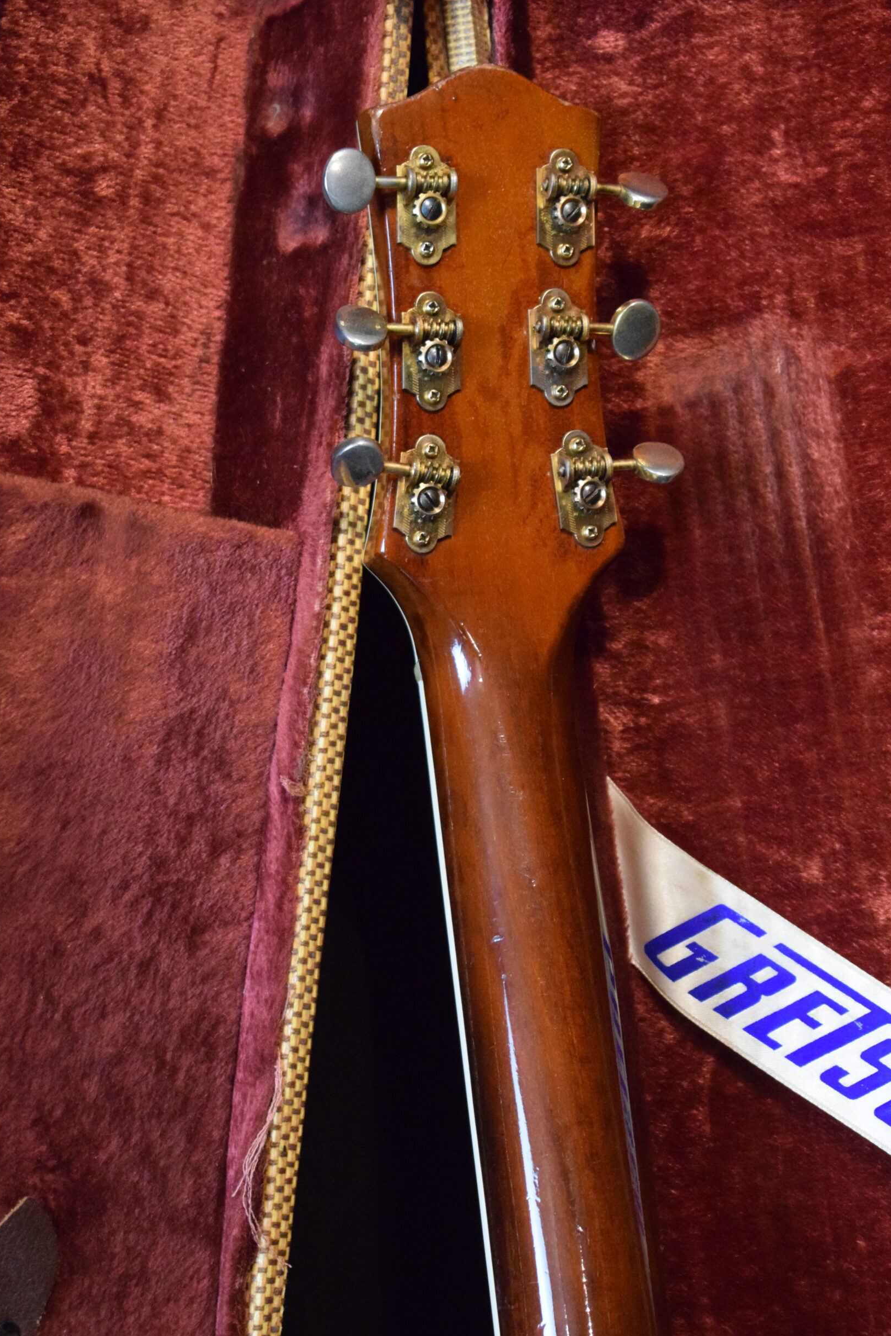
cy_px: 664
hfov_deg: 15.8
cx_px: 460
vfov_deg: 23.5
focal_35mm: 87
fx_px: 3211
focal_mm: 55
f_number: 5.6
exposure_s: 1/60
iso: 5600
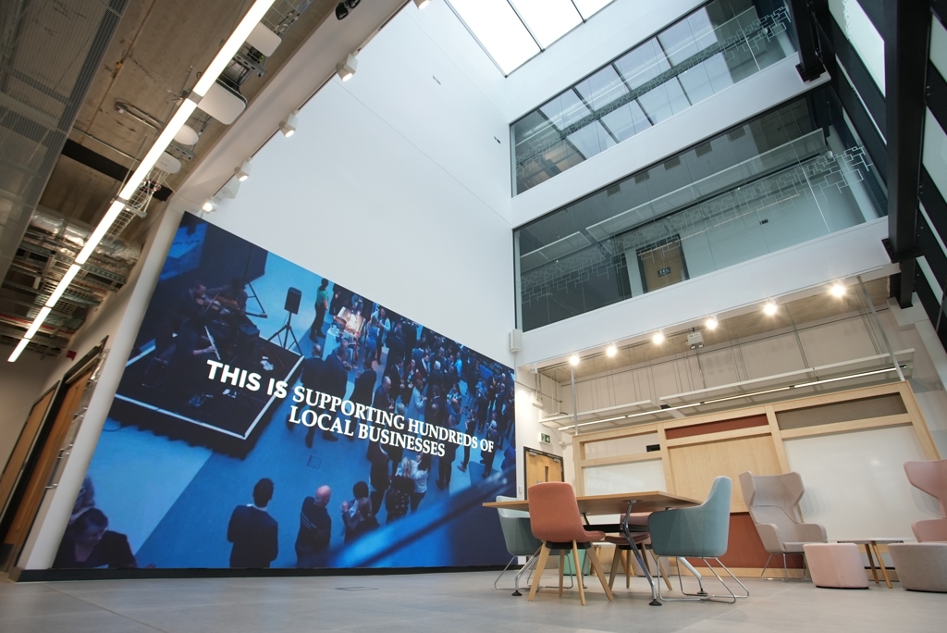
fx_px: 447
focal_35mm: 17
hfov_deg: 93.2
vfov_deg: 70.5
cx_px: 474
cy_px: 316
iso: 800
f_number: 5.6
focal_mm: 17
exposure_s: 1/50
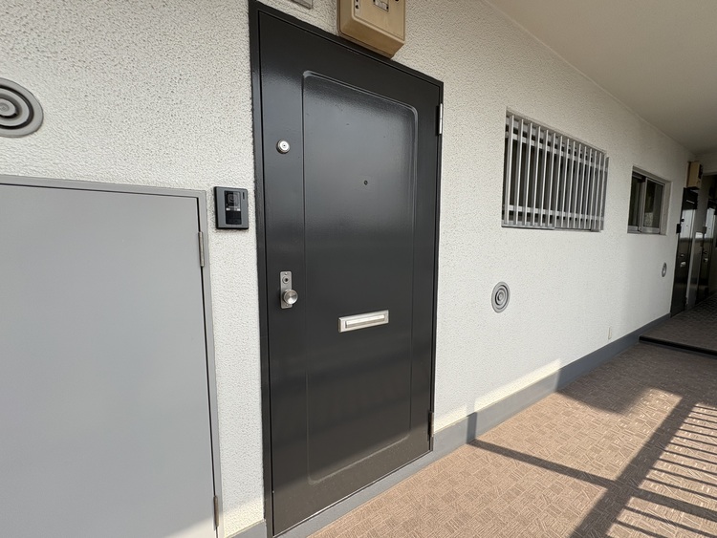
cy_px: 269
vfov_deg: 85.7
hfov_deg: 102.0
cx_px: 358
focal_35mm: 14
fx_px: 290
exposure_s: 1/932
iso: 50
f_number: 2.2
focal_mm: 2.22
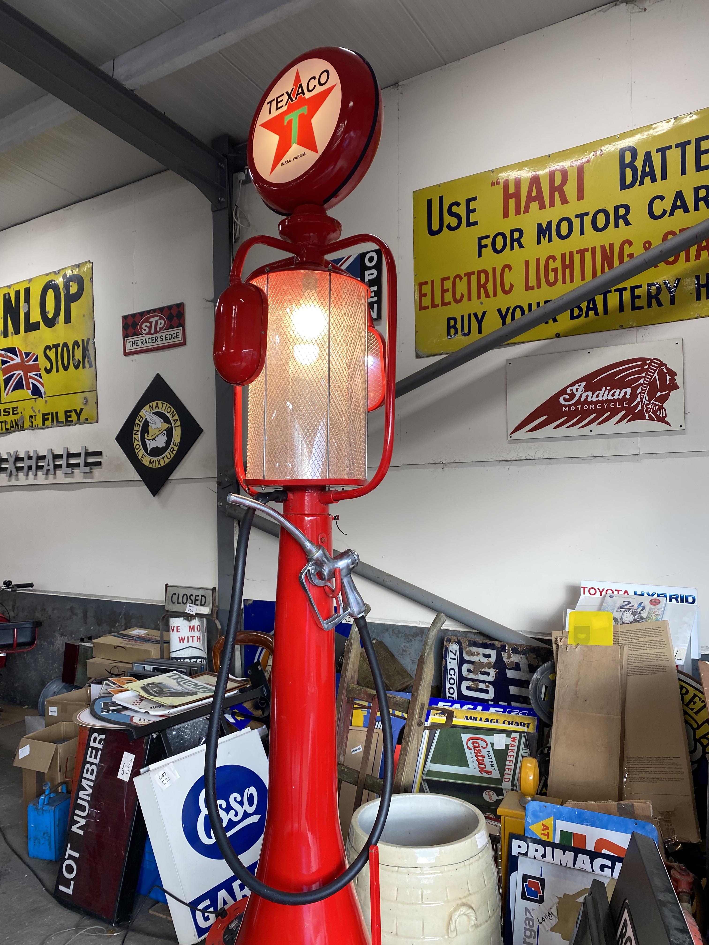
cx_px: 354
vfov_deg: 67.3
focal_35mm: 26
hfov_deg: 53.1
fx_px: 710
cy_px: 472
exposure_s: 1/100
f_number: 1.8
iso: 64
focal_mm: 4.25
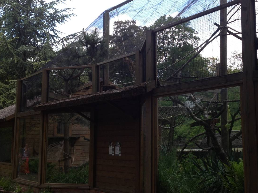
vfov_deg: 28.6
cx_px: 163
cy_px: 90
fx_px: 380
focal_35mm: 51
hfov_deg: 37.2
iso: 50
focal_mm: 4.28
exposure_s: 1/487
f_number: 2.4
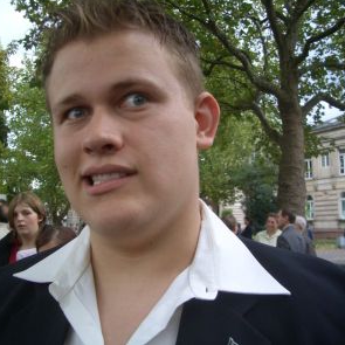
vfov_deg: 40.0
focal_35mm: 42
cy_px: 171
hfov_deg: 39.9
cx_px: 149
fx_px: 474
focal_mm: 5.8
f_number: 2.6
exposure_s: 1/125
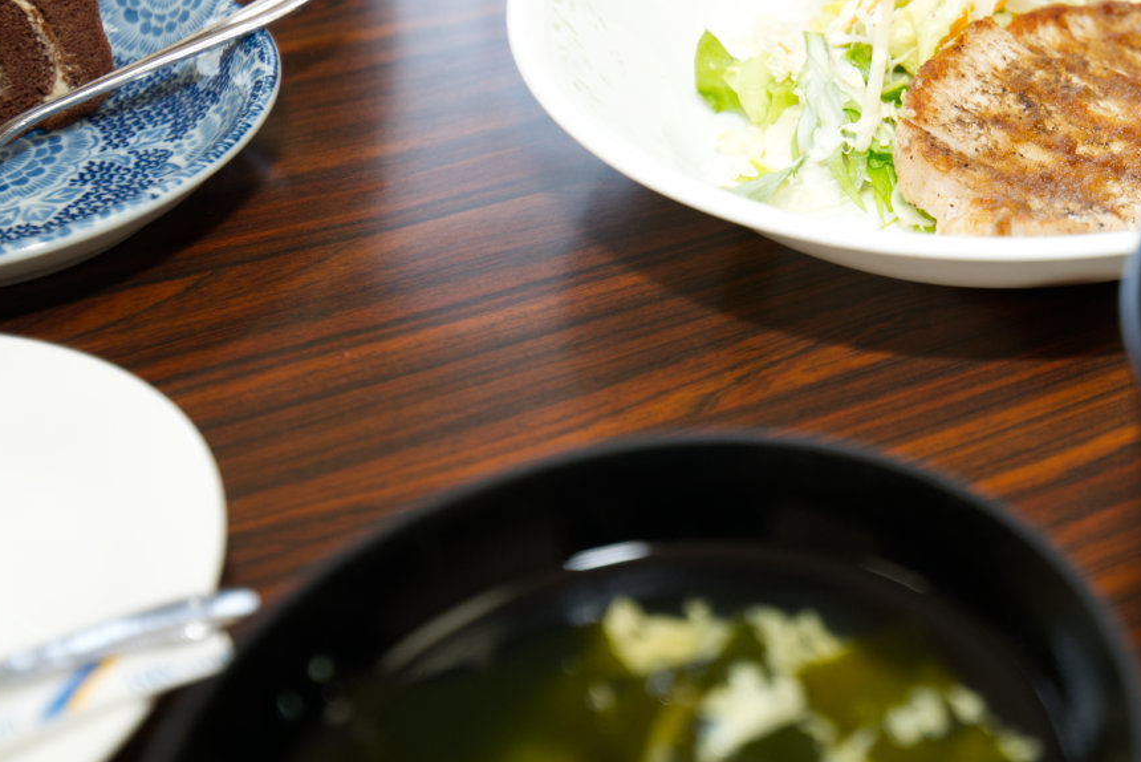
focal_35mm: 67
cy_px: 254
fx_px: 2124
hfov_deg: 28.4
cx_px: 1107
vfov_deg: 20.3
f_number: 2.8
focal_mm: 30
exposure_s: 1/60
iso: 400
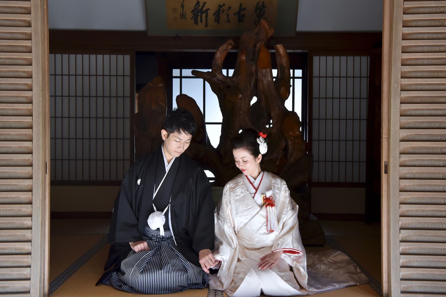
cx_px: 223
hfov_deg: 43.6
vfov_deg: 29.9
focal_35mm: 45
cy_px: 148
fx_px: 558
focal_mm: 45
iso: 2000
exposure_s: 1/250
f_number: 11
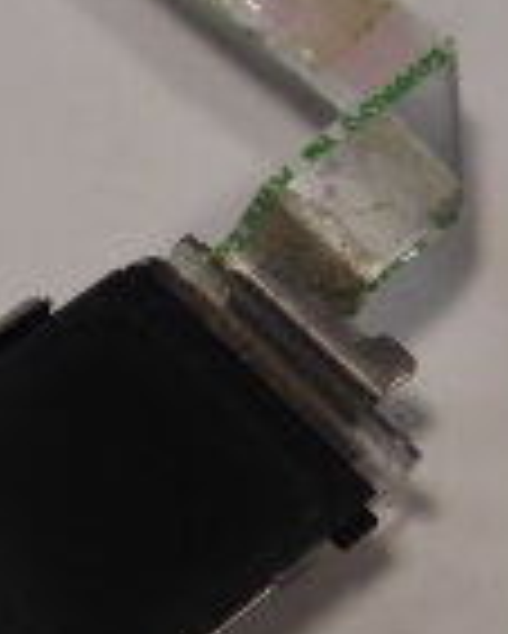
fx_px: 1952
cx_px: -166
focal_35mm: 104
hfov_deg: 14.2
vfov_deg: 18.4
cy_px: 342
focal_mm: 4.3
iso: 160
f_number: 3.3
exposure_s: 1/60
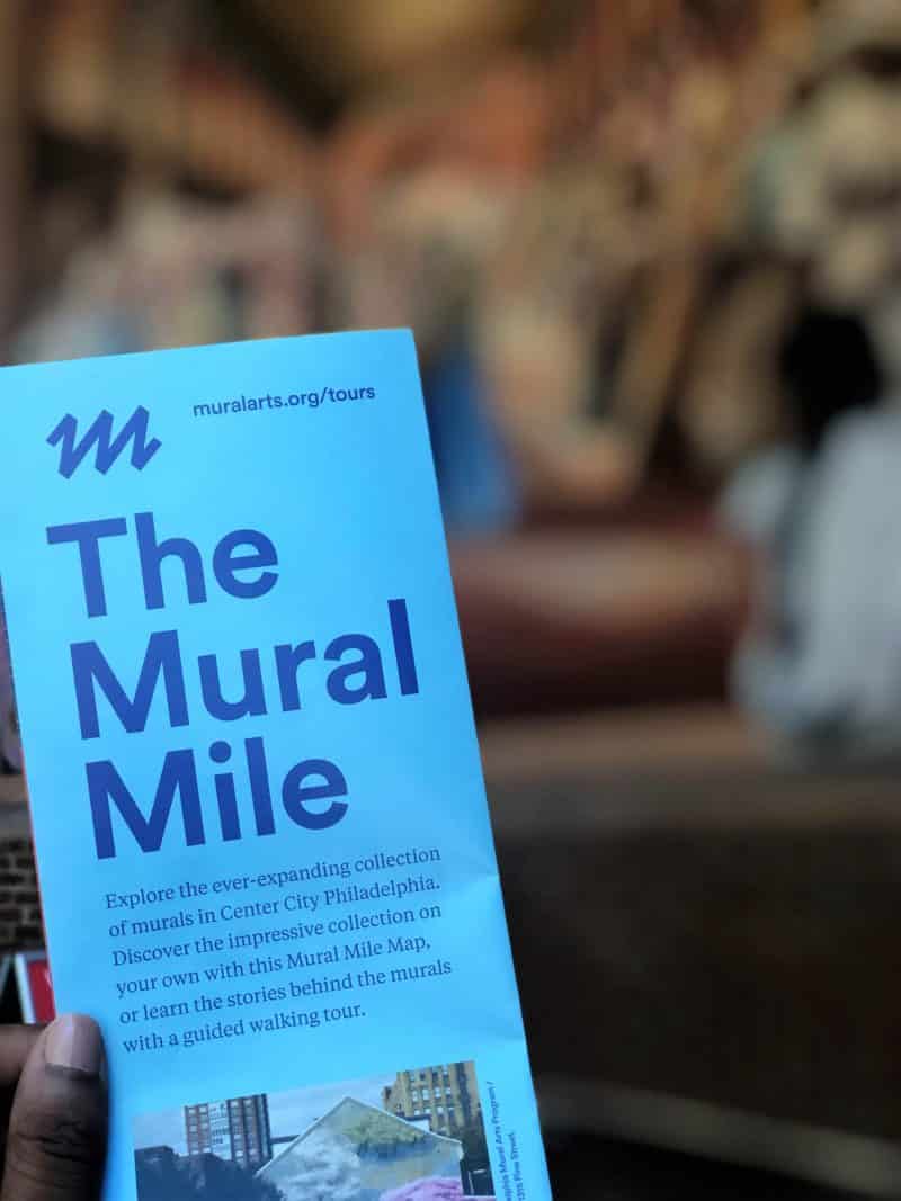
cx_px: 450
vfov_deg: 33.8
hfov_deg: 25.7
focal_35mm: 57
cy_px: 600
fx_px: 1979
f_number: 2.8
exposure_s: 1/30
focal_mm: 6.6
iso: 64
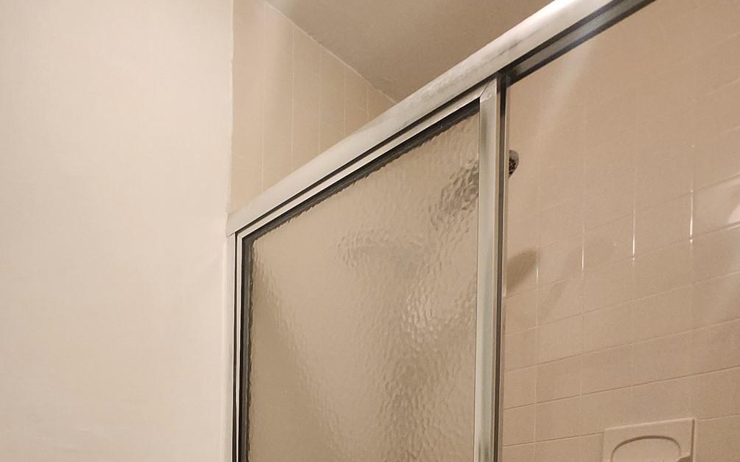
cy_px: 555
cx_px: 142
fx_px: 565
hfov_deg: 60.7
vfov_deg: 35.2
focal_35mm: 28
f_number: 2.2
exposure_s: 1/60
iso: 250
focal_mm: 1.74
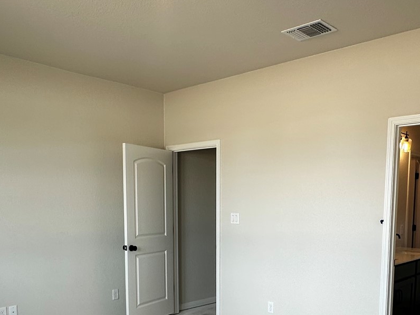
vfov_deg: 38.2
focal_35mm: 36
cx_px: 241
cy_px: 251
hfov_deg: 51.2
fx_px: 437
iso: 50
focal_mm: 2.22
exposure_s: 1/120
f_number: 2.2
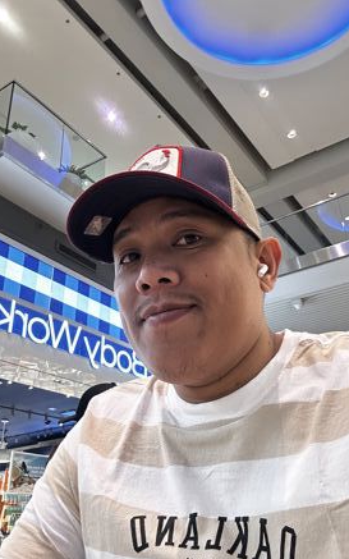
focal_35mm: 32
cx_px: 183
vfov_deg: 59.7
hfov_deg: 39.4
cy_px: 280
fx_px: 487
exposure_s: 1/60
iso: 320
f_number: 1.9
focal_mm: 2.69
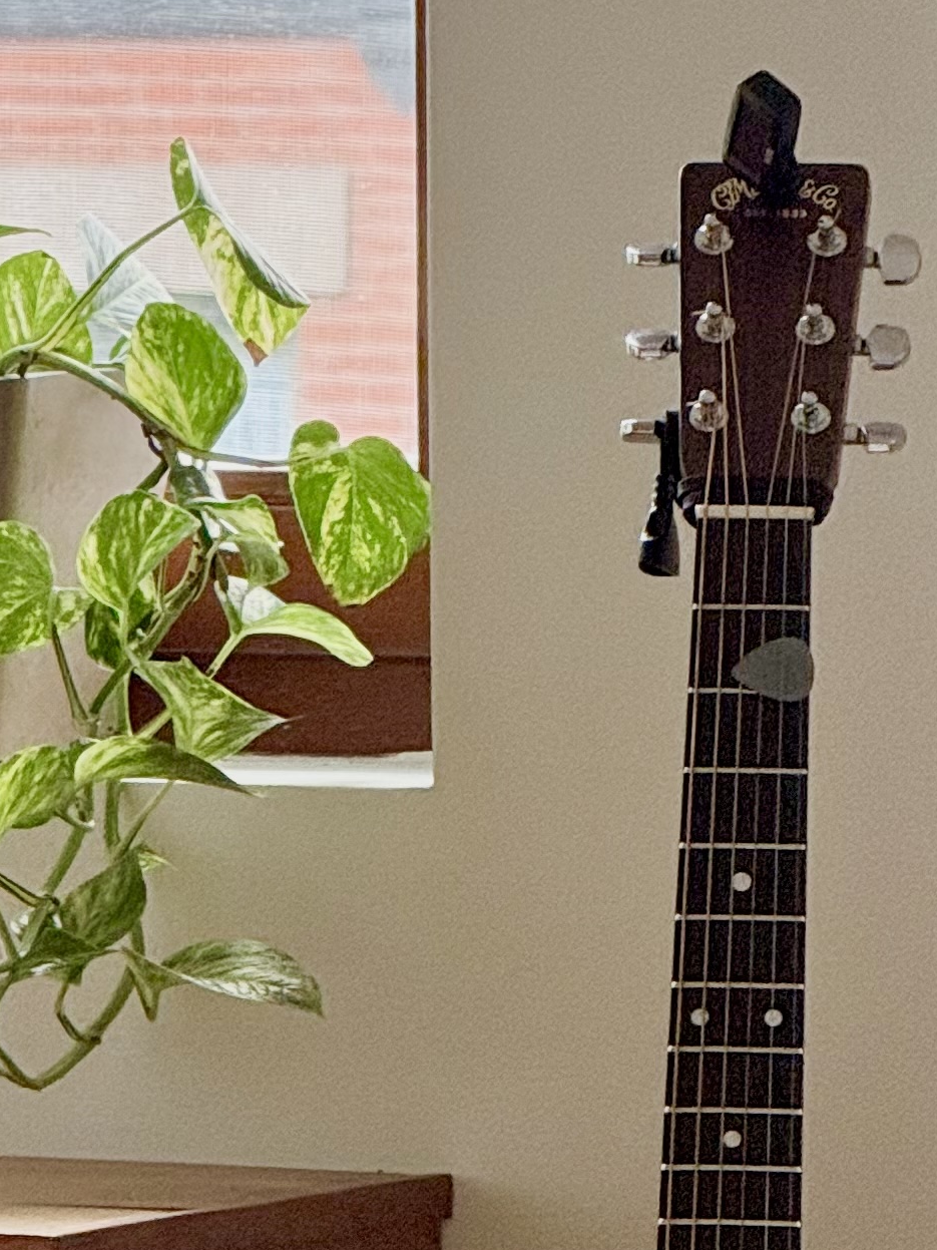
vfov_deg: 5.1
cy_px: 478
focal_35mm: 388
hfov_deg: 3.8
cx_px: -92
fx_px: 14006
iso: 125
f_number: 2.8
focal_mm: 15.66
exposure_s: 1/99
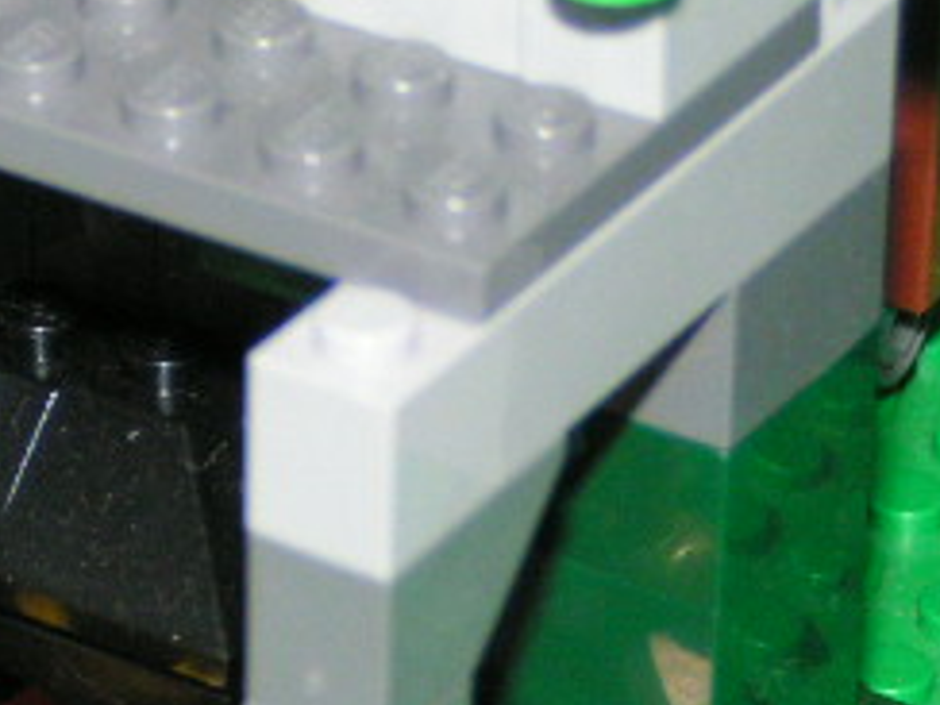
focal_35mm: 283
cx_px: -73
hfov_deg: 7.0
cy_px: 832
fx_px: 7685
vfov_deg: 5.2
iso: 200
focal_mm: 16.6
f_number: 3.5
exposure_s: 1/125
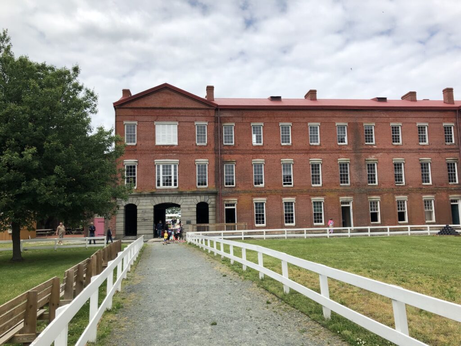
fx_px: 373
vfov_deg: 49.7
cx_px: 230
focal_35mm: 28
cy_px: 173
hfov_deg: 63.4
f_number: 1.8
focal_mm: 3.99
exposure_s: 1/2183
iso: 20
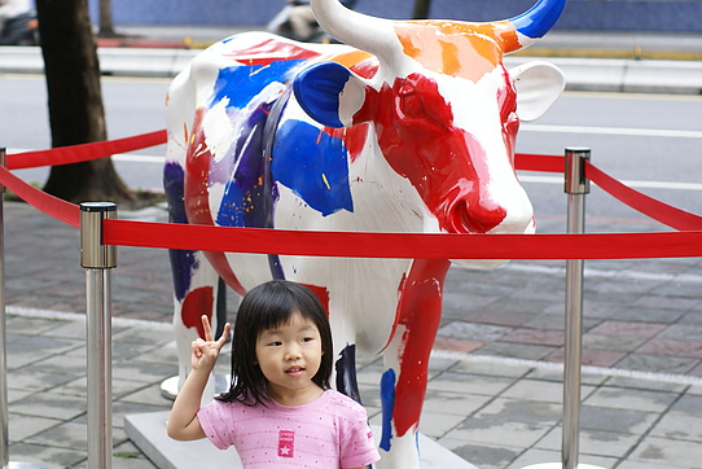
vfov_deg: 16.5
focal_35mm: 83
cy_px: 226
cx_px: 319
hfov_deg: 24.5
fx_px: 1619
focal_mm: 50
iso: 160
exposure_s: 1/80
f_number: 3.5
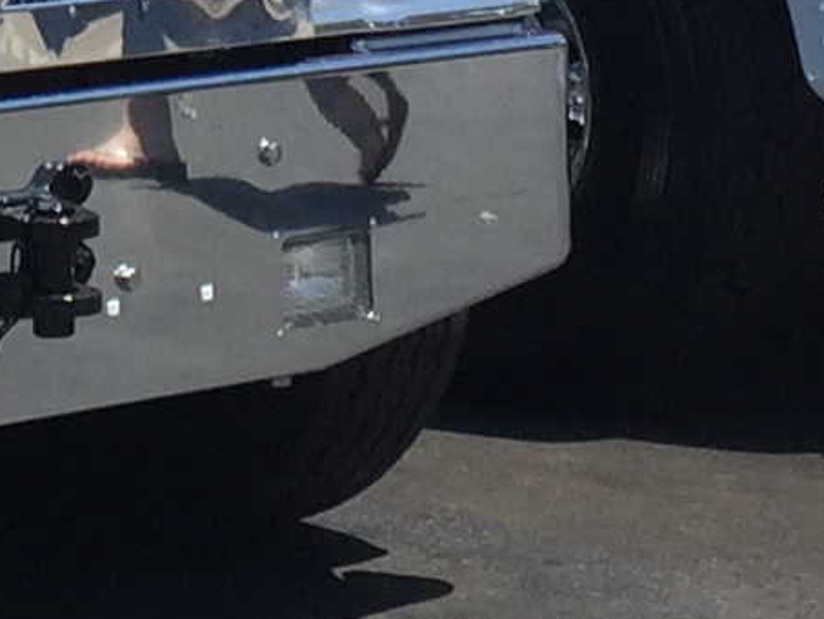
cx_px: -535
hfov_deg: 9.1
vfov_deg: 6.8
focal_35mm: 209
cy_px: -737
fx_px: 4976
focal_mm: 4.15
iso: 32
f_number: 2.2
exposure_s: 1/1276
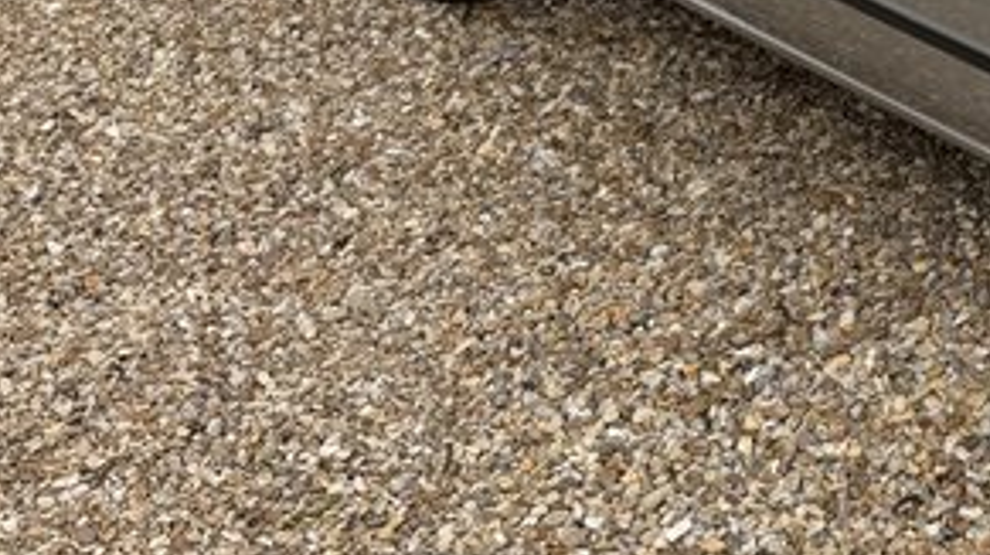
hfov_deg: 24.8
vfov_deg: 16.4
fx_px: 1888
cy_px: 24
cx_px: 1351
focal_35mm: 72
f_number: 1.78
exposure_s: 1/1727
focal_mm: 6.76
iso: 80
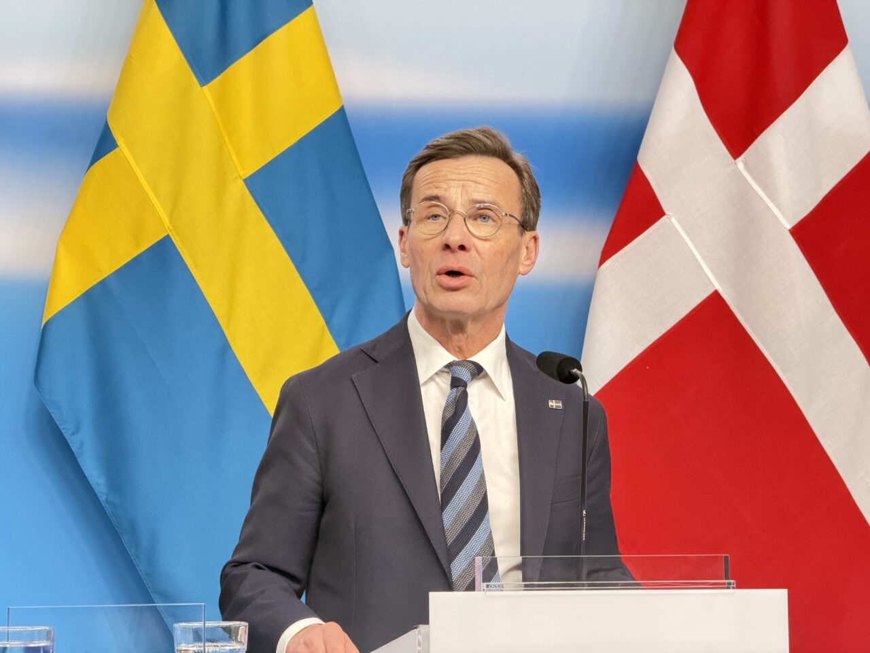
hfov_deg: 19.6
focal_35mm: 100
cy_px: 326
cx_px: 435
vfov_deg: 14.8
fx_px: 2513
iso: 640
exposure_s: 1/77
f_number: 2.8
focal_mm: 16.89
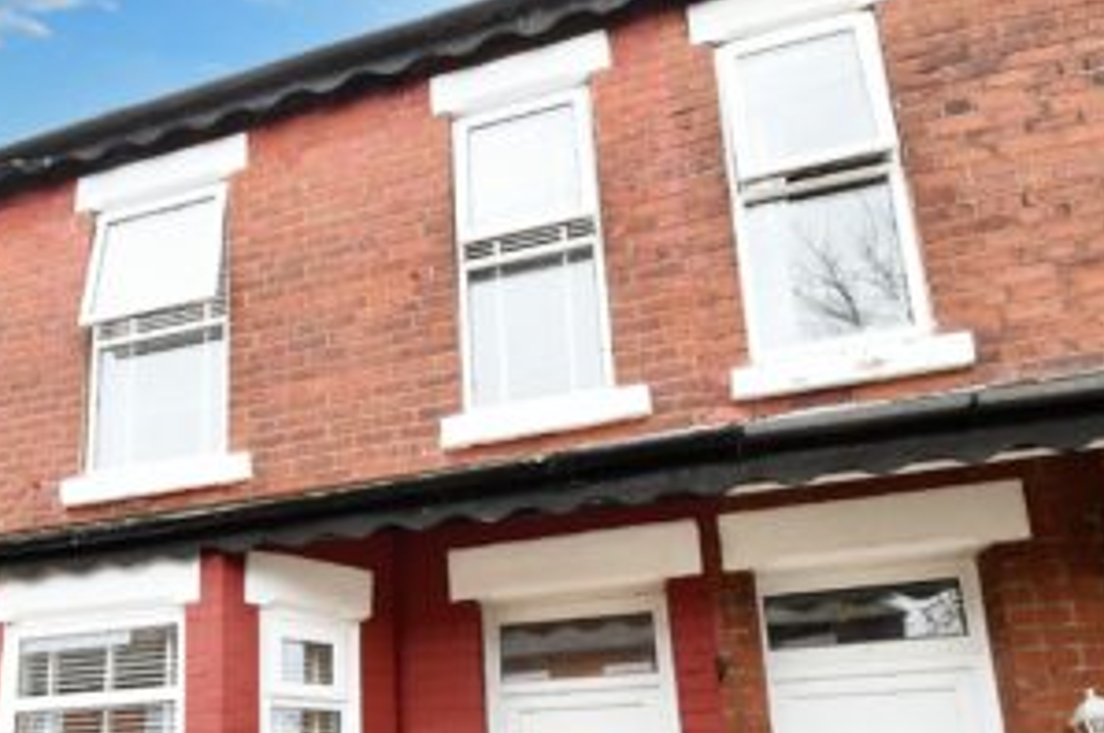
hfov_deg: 60.9
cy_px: 650
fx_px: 888
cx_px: 304
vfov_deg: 41.6
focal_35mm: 29
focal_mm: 10
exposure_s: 1/60
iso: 1600
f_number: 10
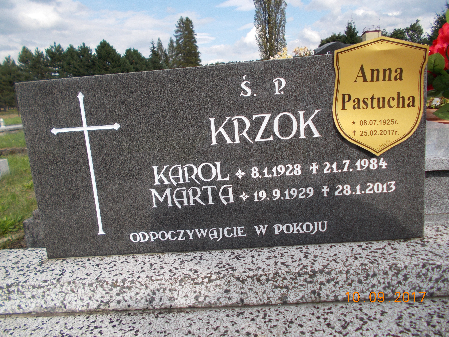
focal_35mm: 26
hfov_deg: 67.3
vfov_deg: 53.1
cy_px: 168
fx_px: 337
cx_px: 224
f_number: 8
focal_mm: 4.6
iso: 80
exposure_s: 1/100
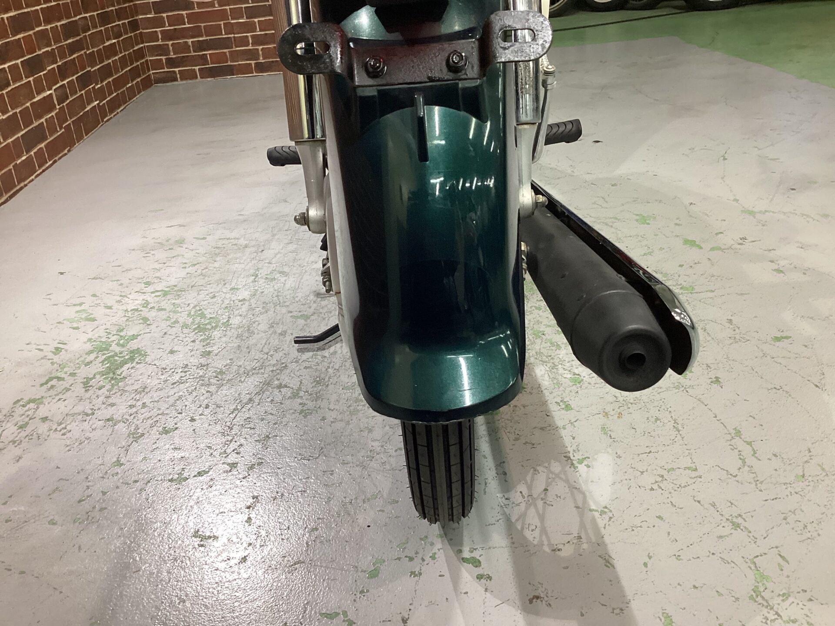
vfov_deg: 45.4
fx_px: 748
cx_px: 418
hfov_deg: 58.4
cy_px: 313
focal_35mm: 31
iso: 125
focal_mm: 3.3
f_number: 2.4
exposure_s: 1/50
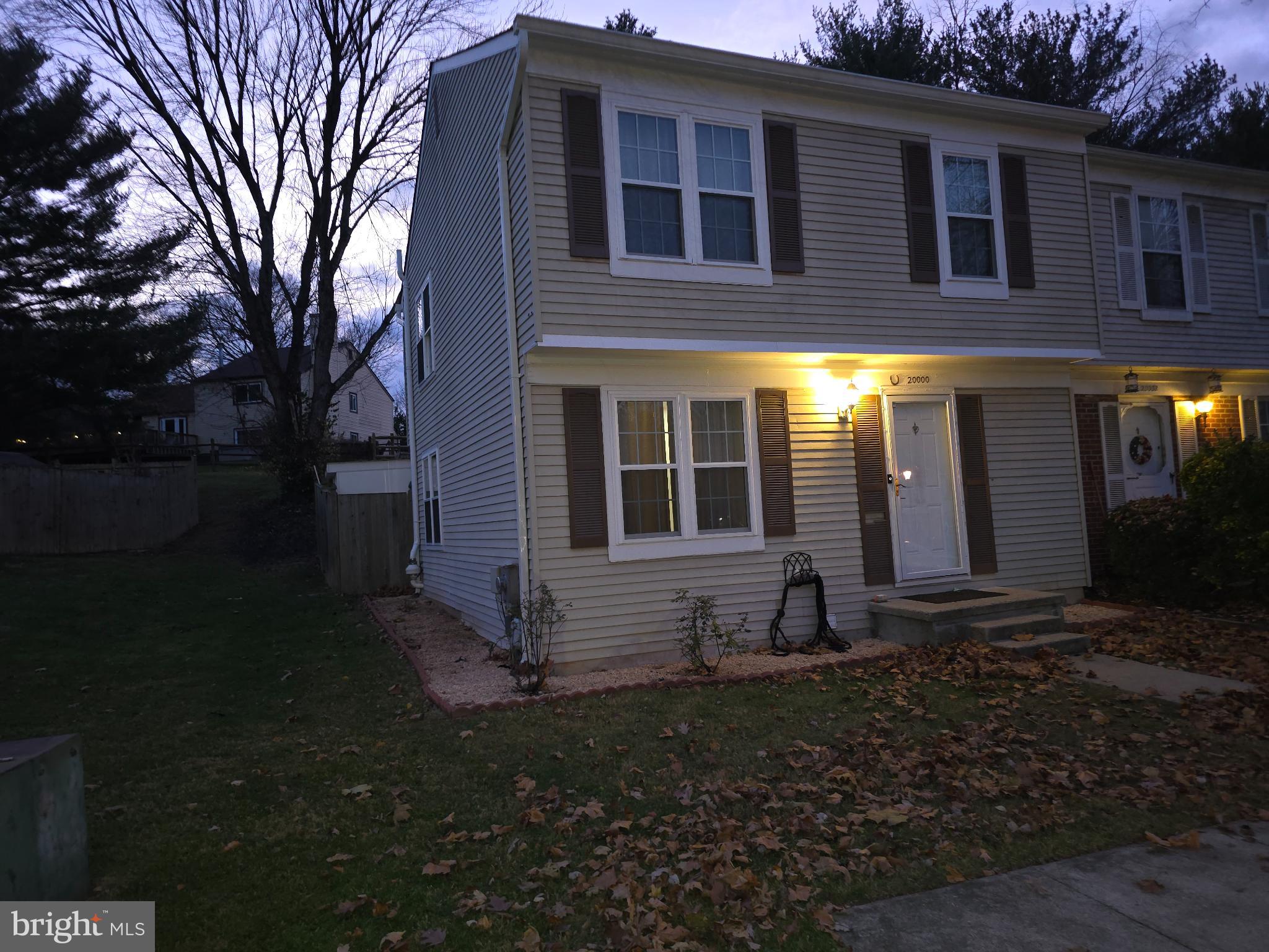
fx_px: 843
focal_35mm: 23
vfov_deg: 58.9
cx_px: 634
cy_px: 476
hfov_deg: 73.9
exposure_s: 1/12
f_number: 1.7
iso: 200
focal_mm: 6.3
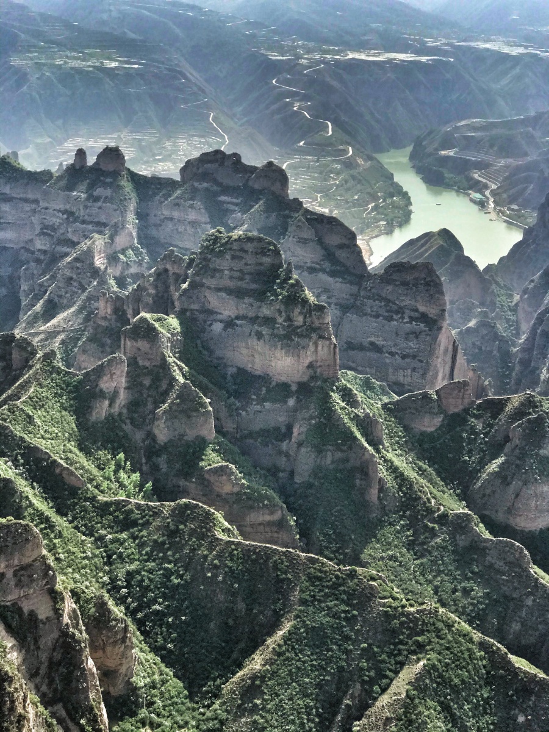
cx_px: 274
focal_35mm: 57
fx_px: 1205
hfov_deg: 25.7
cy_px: 366
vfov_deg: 33.8
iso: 20
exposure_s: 1/1064
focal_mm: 6.6
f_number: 2.8
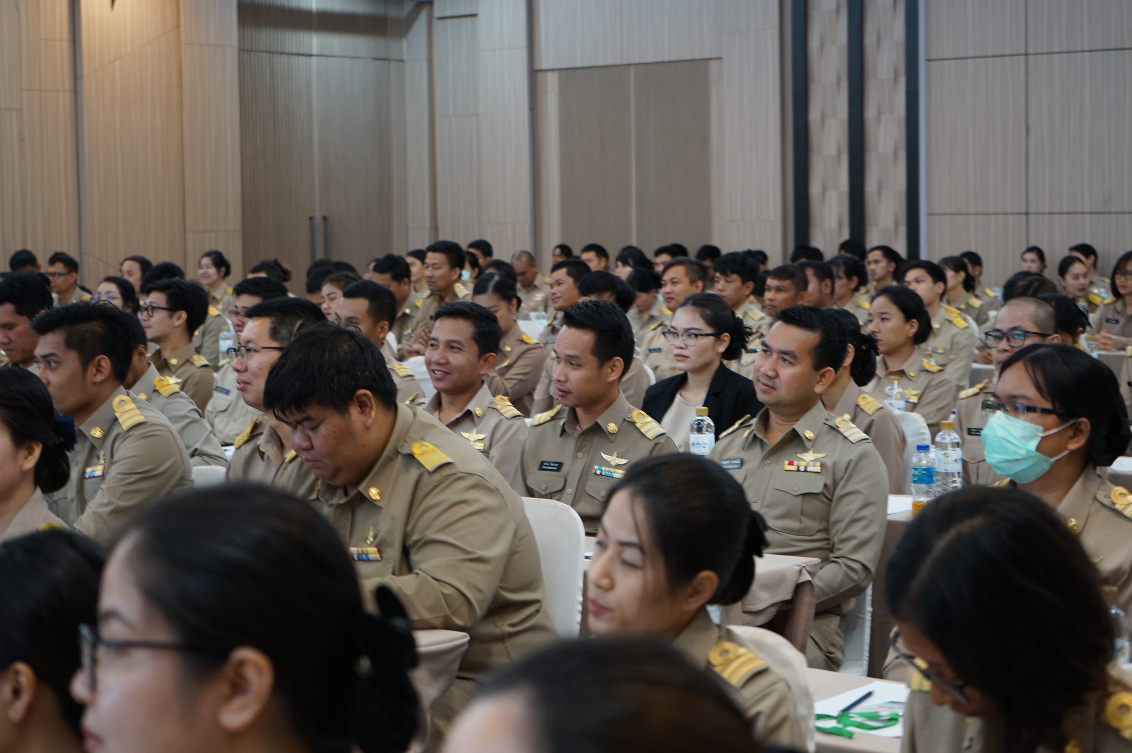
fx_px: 2199
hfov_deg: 28.9
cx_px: 566
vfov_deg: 19.4
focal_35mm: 70
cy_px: 376
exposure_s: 1/10
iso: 800
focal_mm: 70
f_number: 5.6
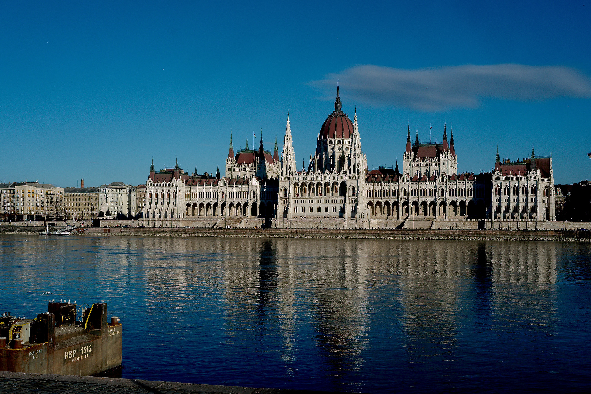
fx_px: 673
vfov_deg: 32.6
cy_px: 197
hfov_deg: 47.4
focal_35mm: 41
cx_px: 296
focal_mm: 27
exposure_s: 1/500
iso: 200
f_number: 11
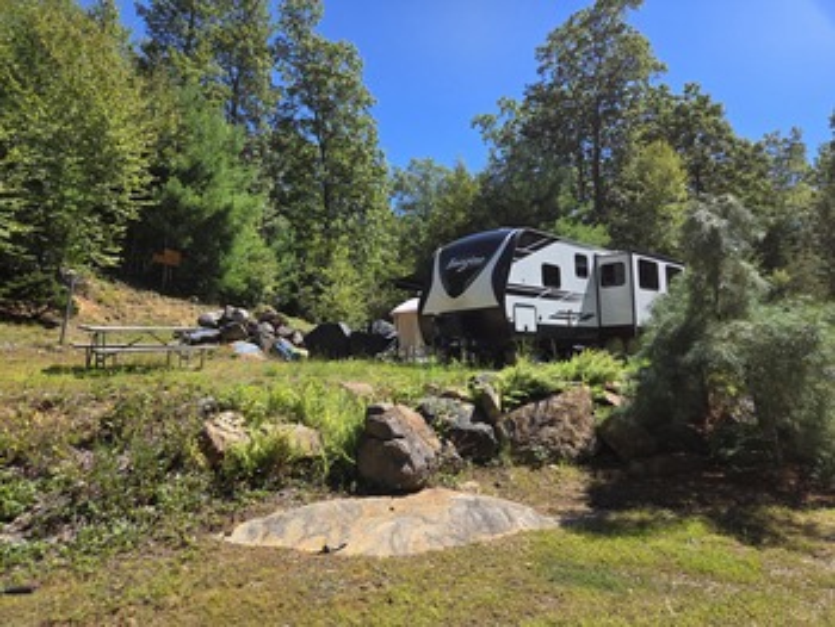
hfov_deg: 73.9
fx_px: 555
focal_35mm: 23
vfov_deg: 58.9
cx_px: 418
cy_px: 314
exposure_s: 1/3126
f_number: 1.8
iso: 80
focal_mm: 5.4
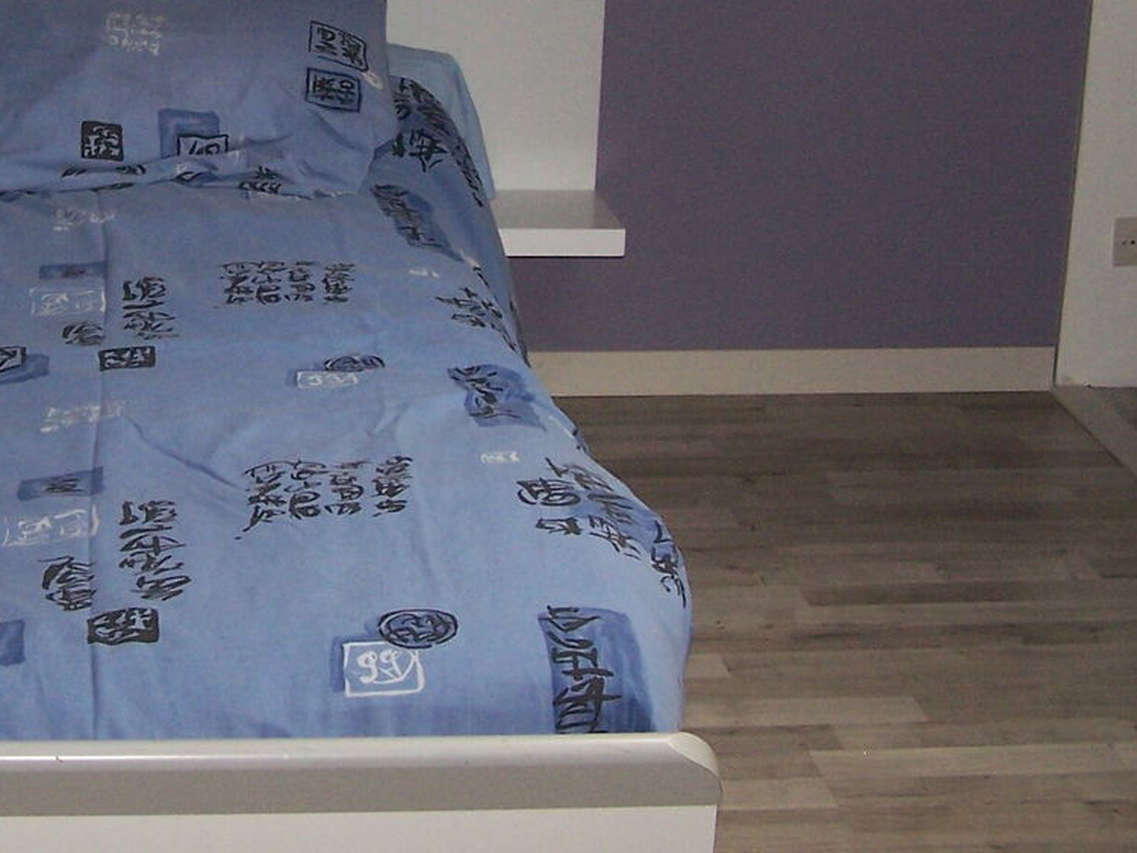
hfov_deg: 23.8
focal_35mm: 81
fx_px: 2660
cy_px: 174
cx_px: 245
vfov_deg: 18.0
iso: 140
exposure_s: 1/60
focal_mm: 6.3
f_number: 2.8
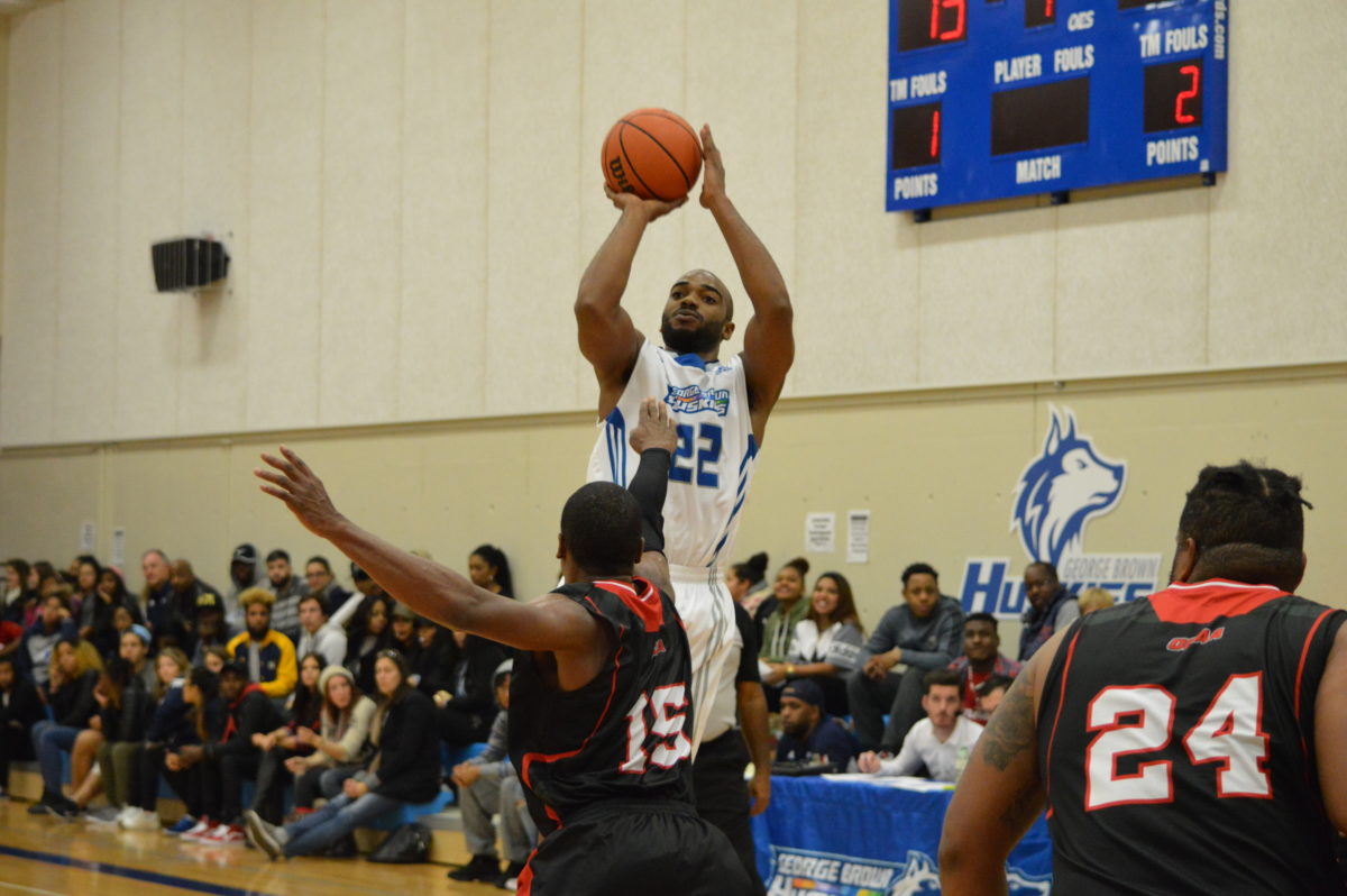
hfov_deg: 20.9
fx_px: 3645
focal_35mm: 98
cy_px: 448
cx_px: 674
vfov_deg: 14.0
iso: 3200
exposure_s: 1/320
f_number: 4.5
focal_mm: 65
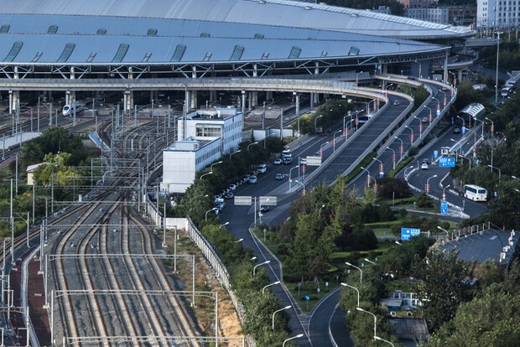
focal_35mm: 184
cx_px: 81
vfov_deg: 7.5
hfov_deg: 11.1
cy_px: 134
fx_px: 2659
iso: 125
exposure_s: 1/800
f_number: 4.5
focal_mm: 95
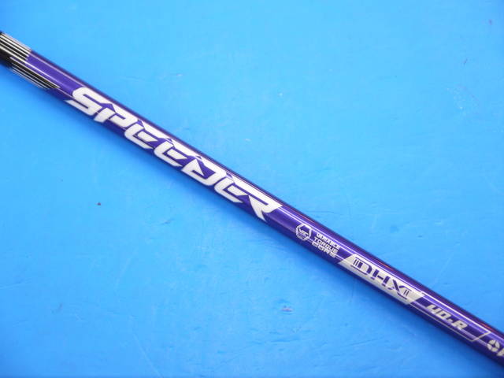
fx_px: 1223
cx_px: 252
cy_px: 189
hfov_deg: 23.3
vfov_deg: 17.6
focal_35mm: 84
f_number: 5.6
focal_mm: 42
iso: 640
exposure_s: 1/80
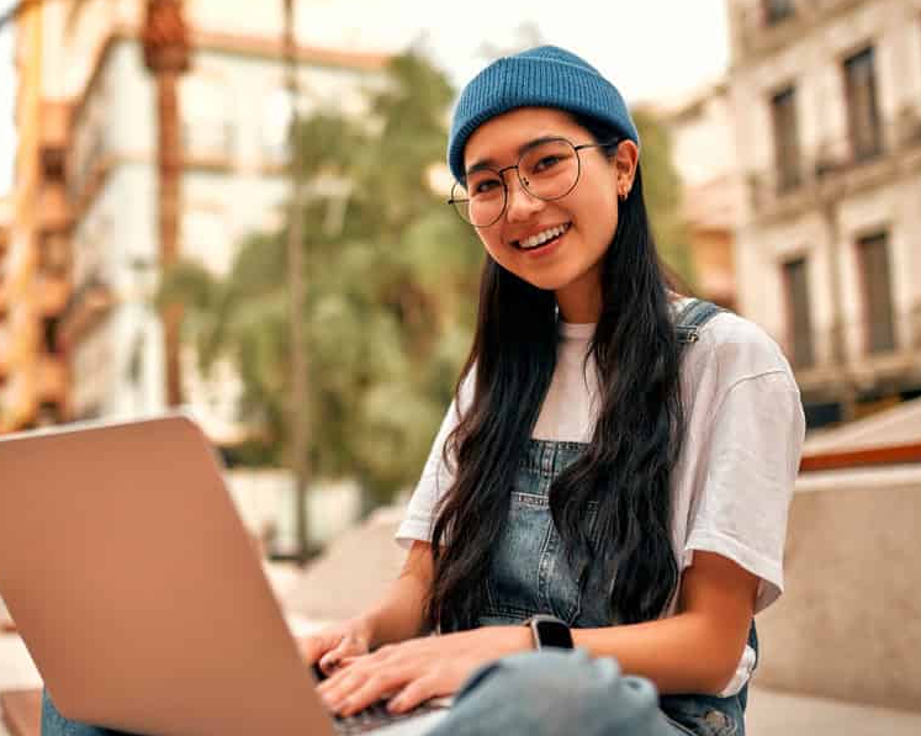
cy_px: 379
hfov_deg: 42.0
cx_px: 406
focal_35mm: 44
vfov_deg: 34.1
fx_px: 1199
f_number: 1.6
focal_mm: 35
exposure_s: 1/1250
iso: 250
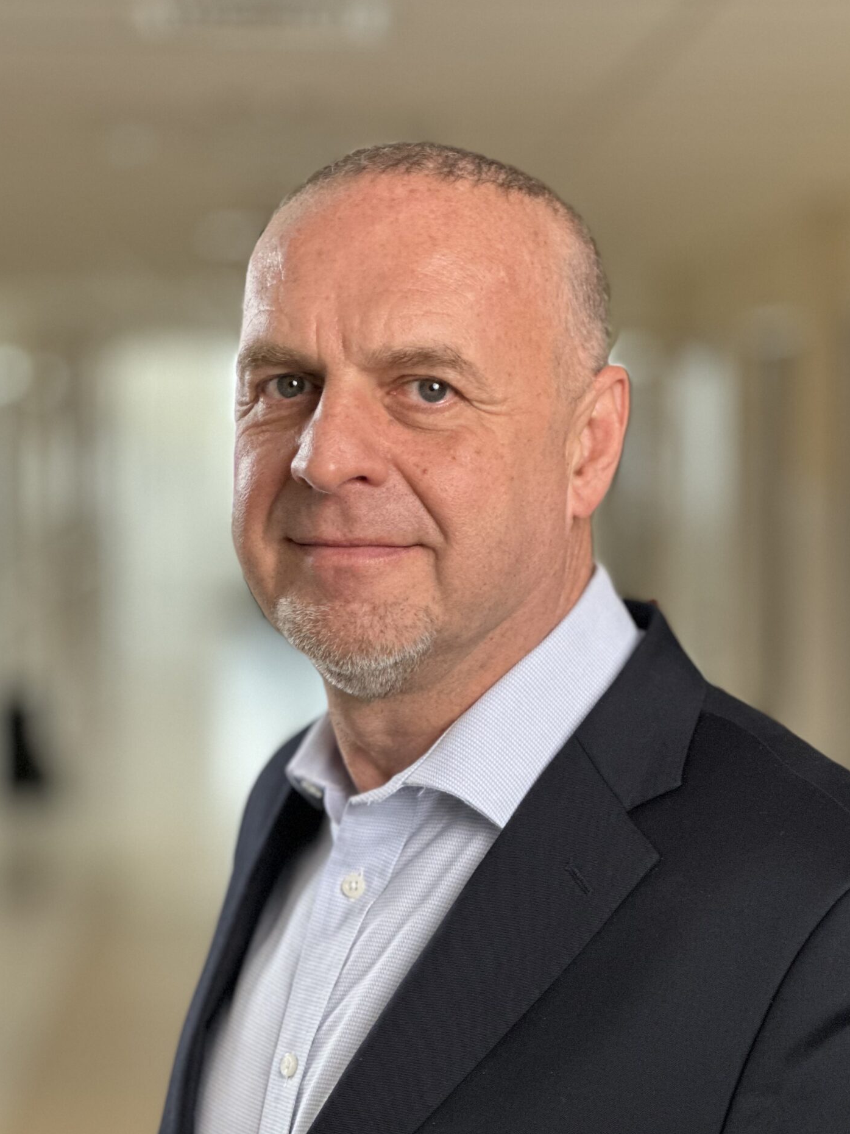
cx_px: 446
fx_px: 3470
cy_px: 748
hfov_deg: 14.0
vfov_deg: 18.5
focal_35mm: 106
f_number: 2.8
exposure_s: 1/90
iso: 250
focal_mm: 9
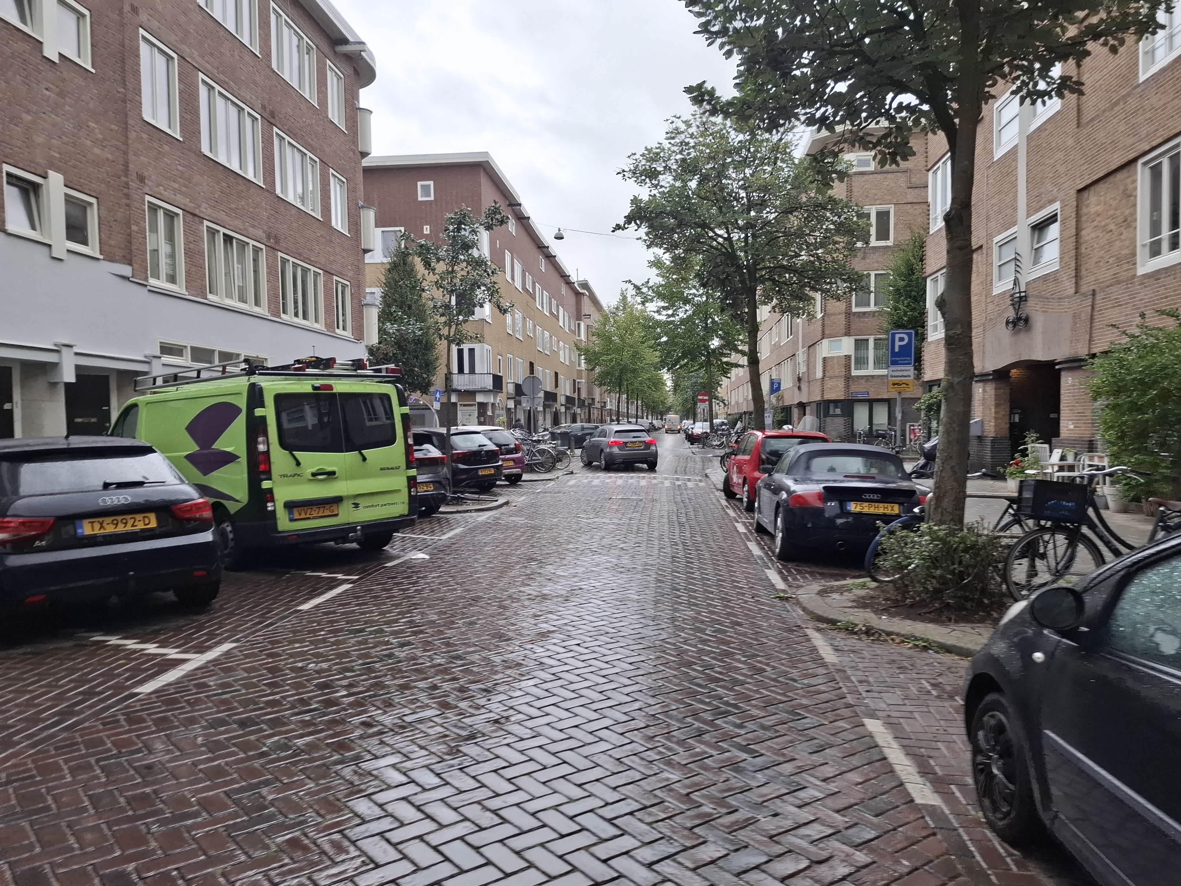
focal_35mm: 23
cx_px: 590
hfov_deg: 73.9
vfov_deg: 58.9
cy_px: 443
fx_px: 785
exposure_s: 1/100
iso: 50
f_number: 1.8
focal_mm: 5.5
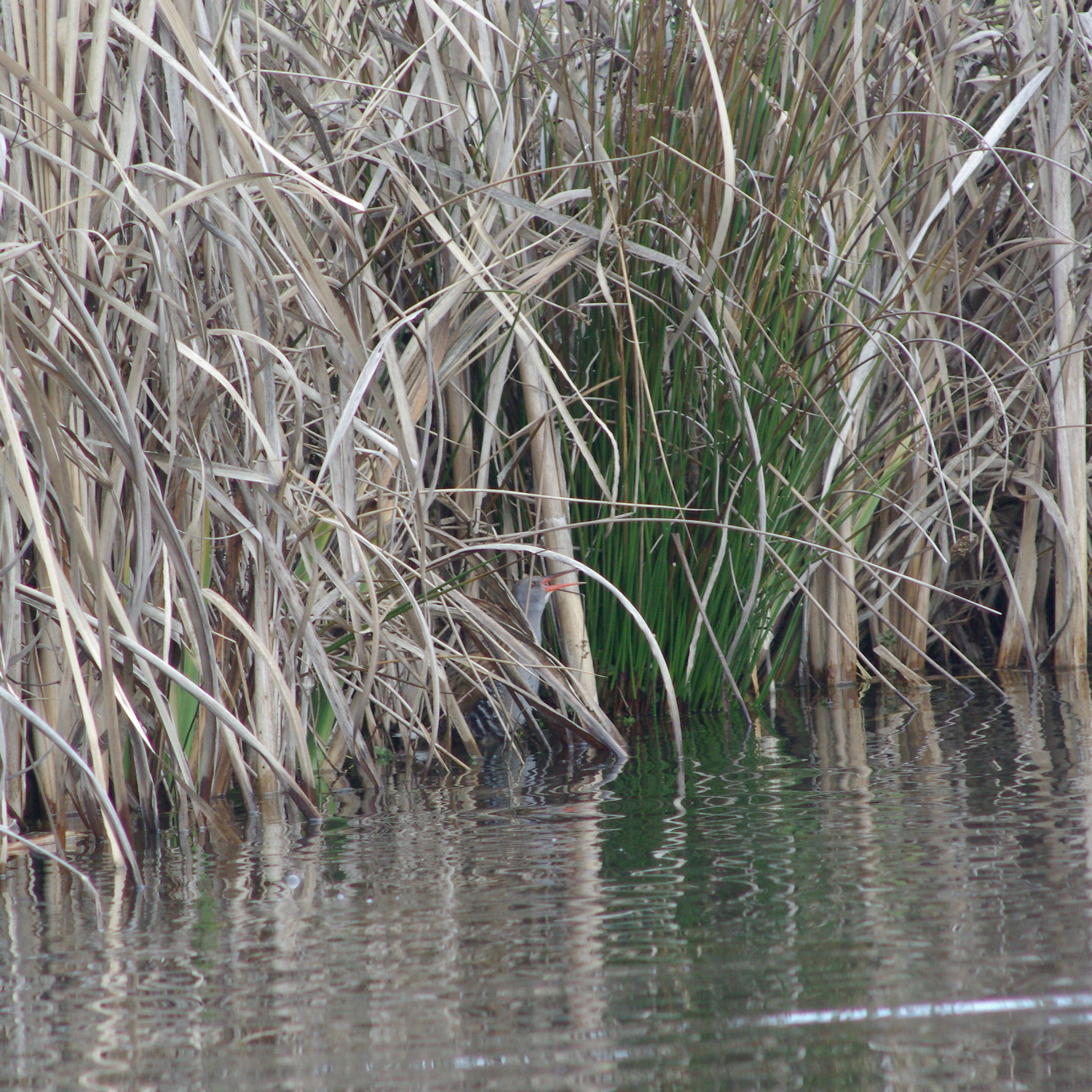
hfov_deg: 2.1
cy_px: 572
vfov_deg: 2.1
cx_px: 550
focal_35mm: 817
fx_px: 29159
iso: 800
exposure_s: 1/180
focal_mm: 400
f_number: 8
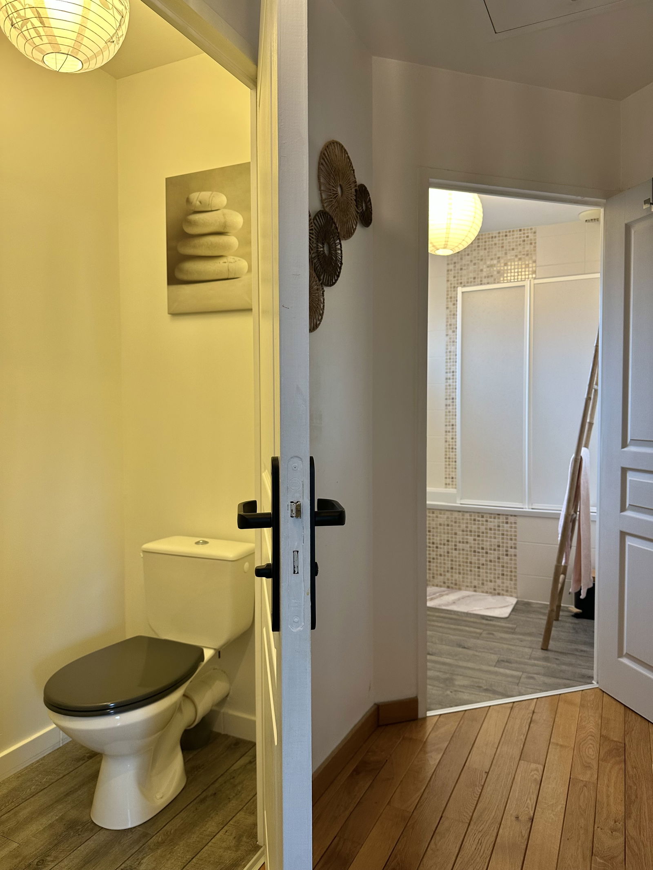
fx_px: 604
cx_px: 326
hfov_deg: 56.8
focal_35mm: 24
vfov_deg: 71.6
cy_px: 435
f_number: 1.78
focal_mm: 6.86
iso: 125
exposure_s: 1/50
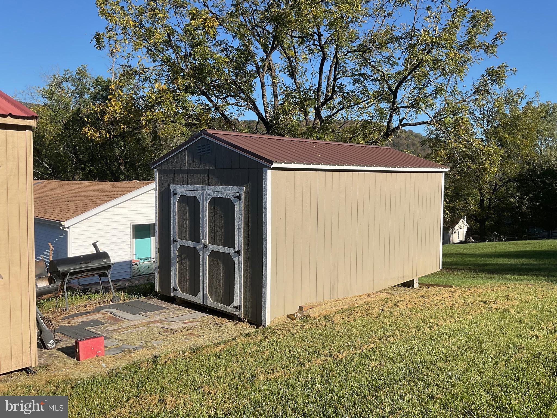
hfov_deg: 61.7
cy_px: 209
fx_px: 467
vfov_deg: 48.2
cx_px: 278
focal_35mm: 29
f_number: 1.8
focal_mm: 3
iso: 16
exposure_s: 1/1730
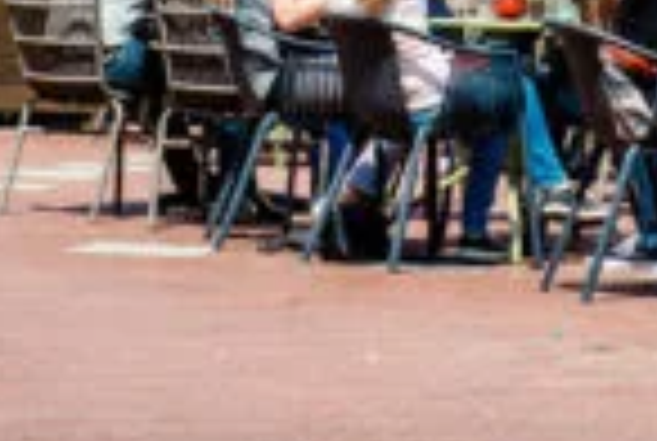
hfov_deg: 8.9
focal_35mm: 230
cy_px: -306
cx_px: 346
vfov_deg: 5.9
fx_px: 4206
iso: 100
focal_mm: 60
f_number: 6.3
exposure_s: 1/320
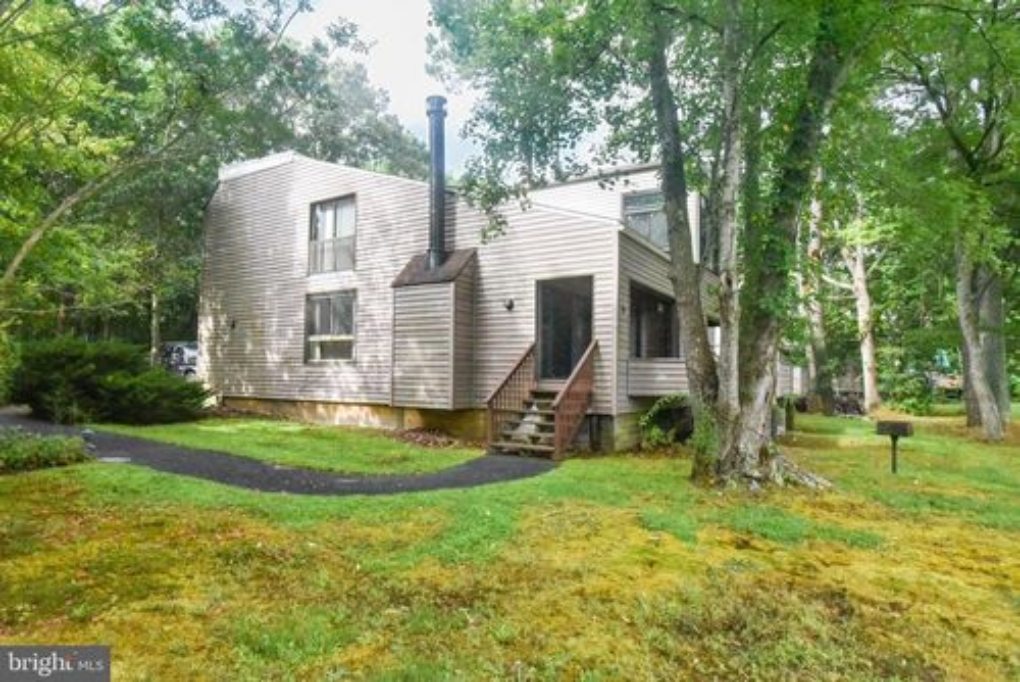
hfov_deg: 83.9
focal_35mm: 20
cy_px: 341
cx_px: 510
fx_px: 567
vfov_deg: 62.0
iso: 12800
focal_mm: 20
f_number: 16
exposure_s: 1/2000
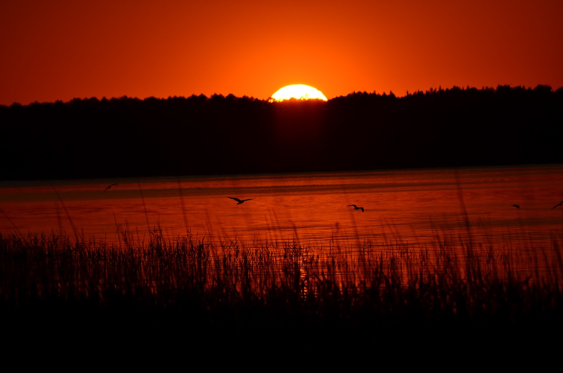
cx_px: 282
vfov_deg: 3.0
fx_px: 7022
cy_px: 186
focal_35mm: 450
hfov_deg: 4.6
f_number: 5.6
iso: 250
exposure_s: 1/8000
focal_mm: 300
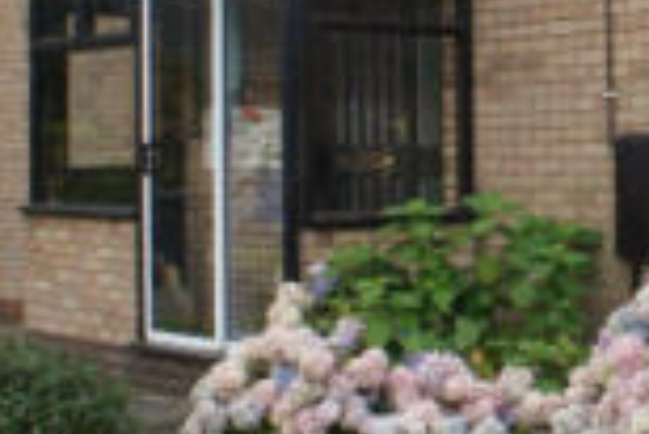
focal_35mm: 102
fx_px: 1841
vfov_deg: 13.4
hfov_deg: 19.2
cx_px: 704
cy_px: 152
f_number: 11
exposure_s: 1/100
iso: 200
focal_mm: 16
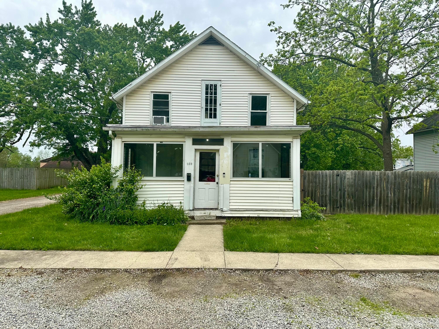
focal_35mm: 24
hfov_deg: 71.6
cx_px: 220
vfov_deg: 56.8
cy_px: 164
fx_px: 304
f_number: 1.78
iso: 80
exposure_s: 1/2660
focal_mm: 6.86
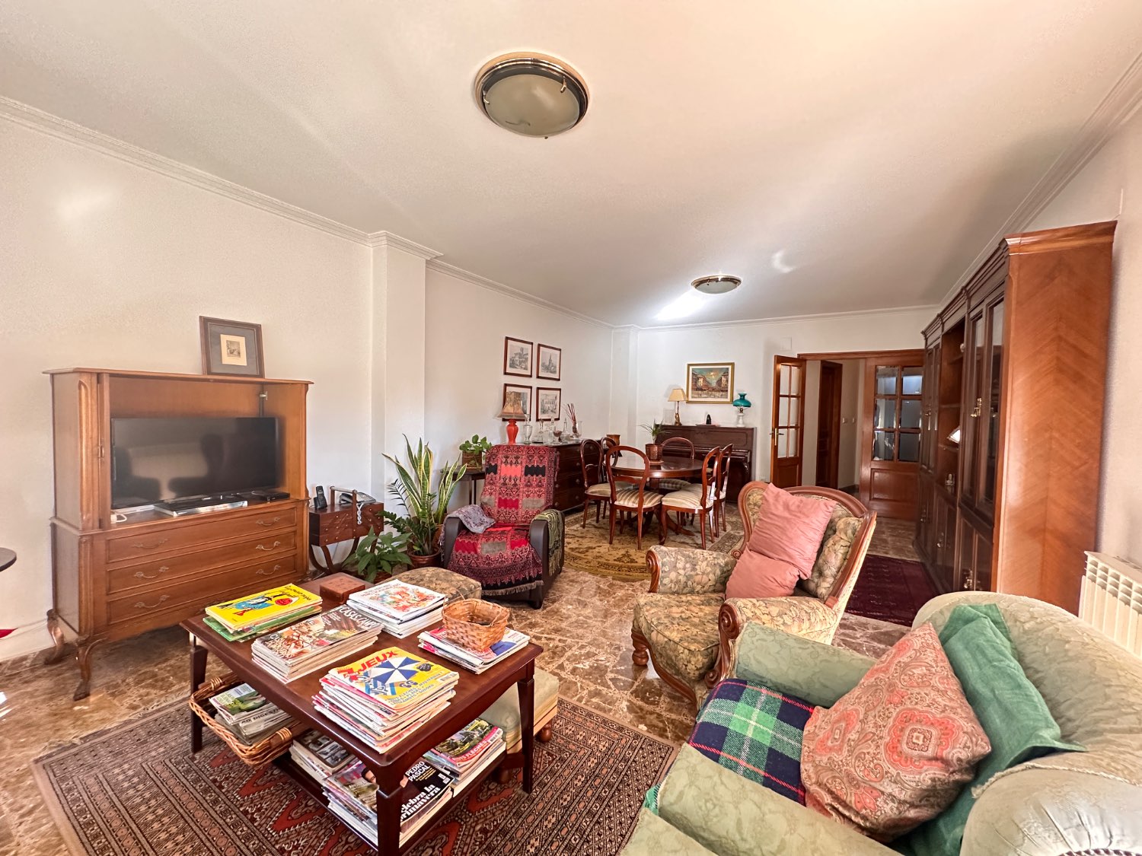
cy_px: 428
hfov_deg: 102.1
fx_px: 462
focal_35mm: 14
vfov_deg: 85.7
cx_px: 571
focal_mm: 2.22
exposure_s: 1/60
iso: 400
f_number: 2.2
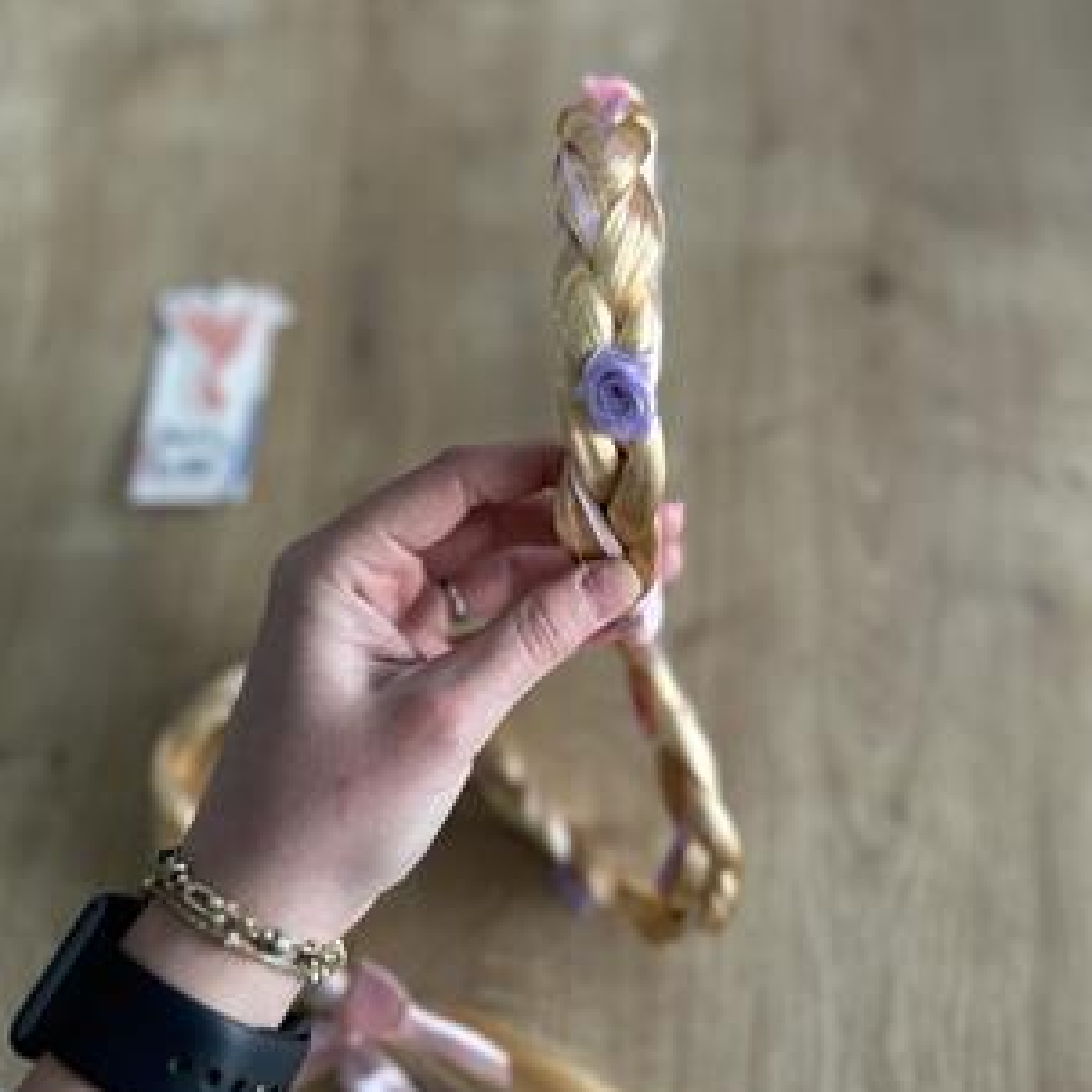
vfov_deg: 55.2
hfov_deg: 55.6
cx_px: 553
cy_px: 439
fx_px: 1035
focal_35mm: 29
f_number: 1.78
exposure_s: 1/122
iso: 50
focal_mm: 6.86
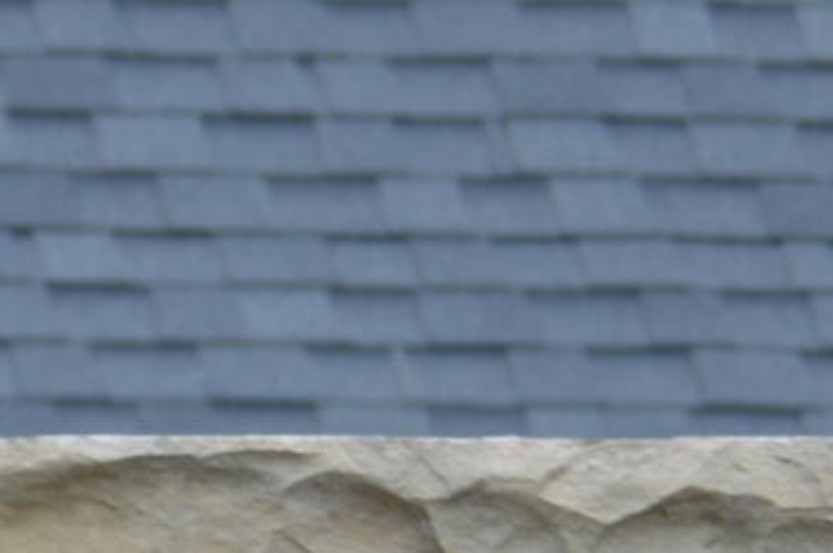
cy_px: 1455
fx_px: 20697
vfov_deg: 1.5
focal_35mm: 896
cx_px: -2263
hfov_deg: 2.3
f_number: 7.1
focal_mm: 75
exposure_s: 1/200
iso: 100
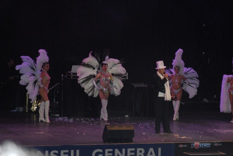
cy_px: 78
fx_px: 1020
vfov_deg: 8.7
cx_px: 116
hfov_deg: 13.0
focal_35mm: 158
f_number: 9
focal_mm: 105
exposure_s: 1/60
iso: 1000
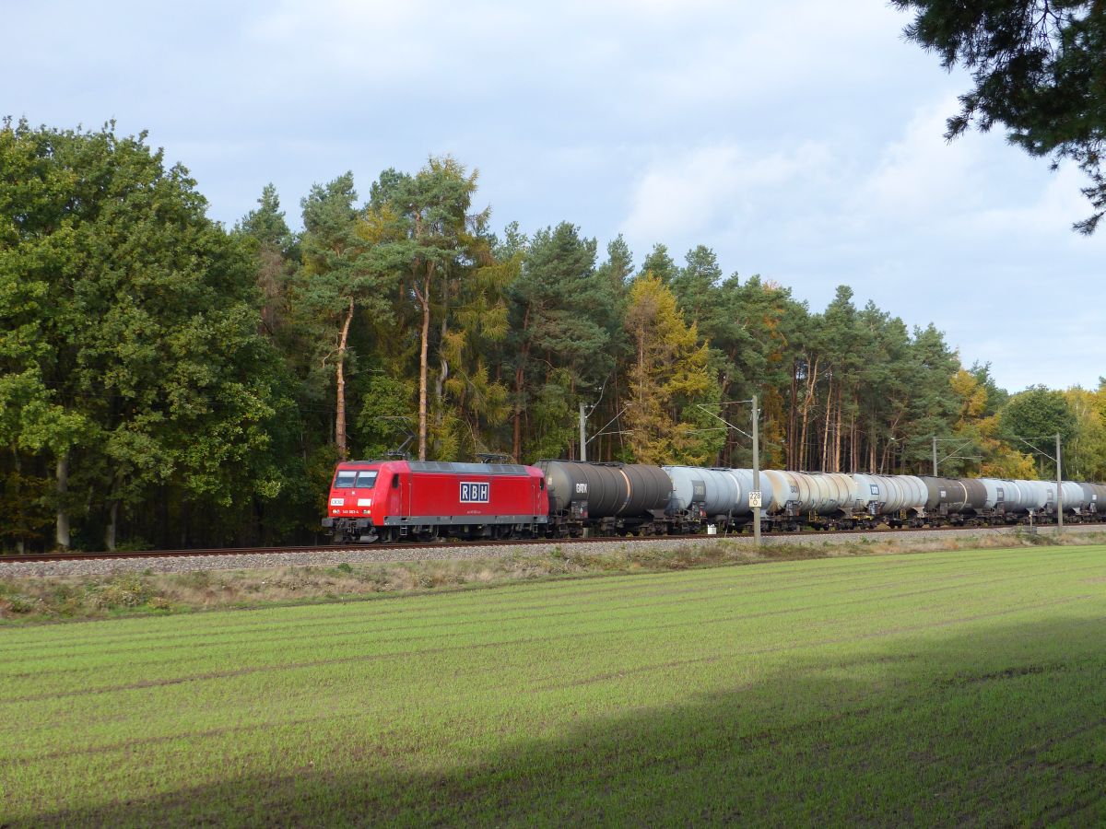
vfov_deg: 21.3
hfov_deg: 28.2
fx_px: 2205
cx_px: 553
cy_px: 414
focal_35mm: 69
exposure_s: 1/640
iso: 100
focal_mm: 12.5
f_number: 3.2
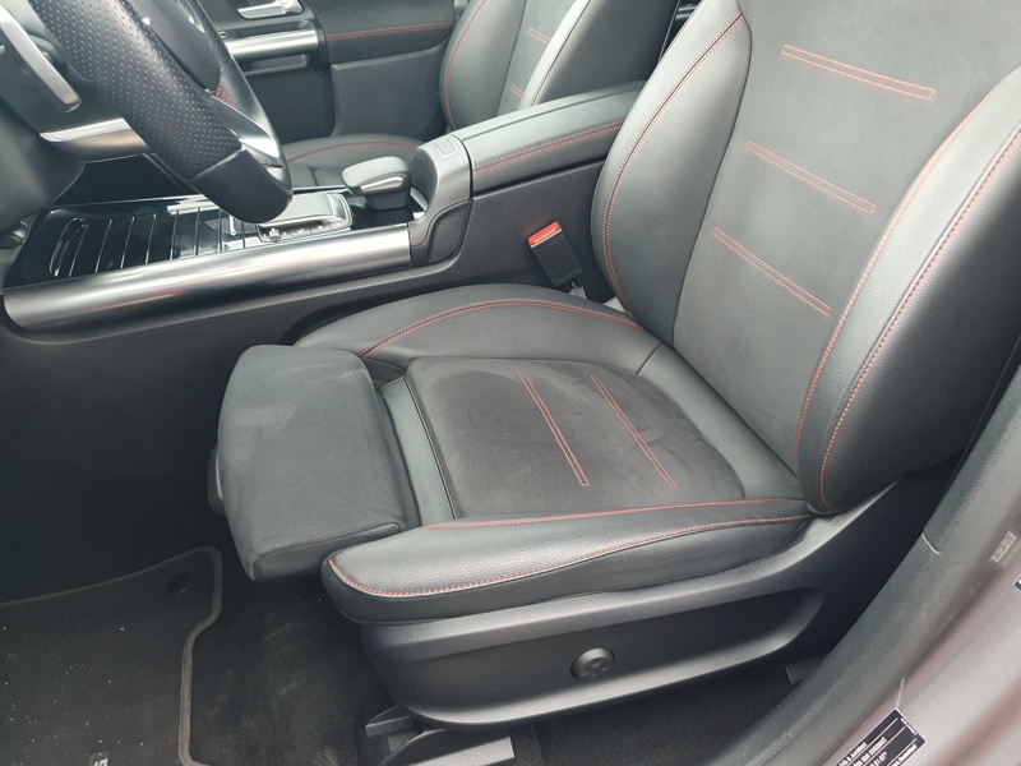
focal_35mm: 26
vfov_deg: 53.1
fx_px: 767
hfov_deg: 67.3
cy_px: 383
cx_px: 510
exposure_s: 1/40
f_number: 1.5
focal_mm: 4.32
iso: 320
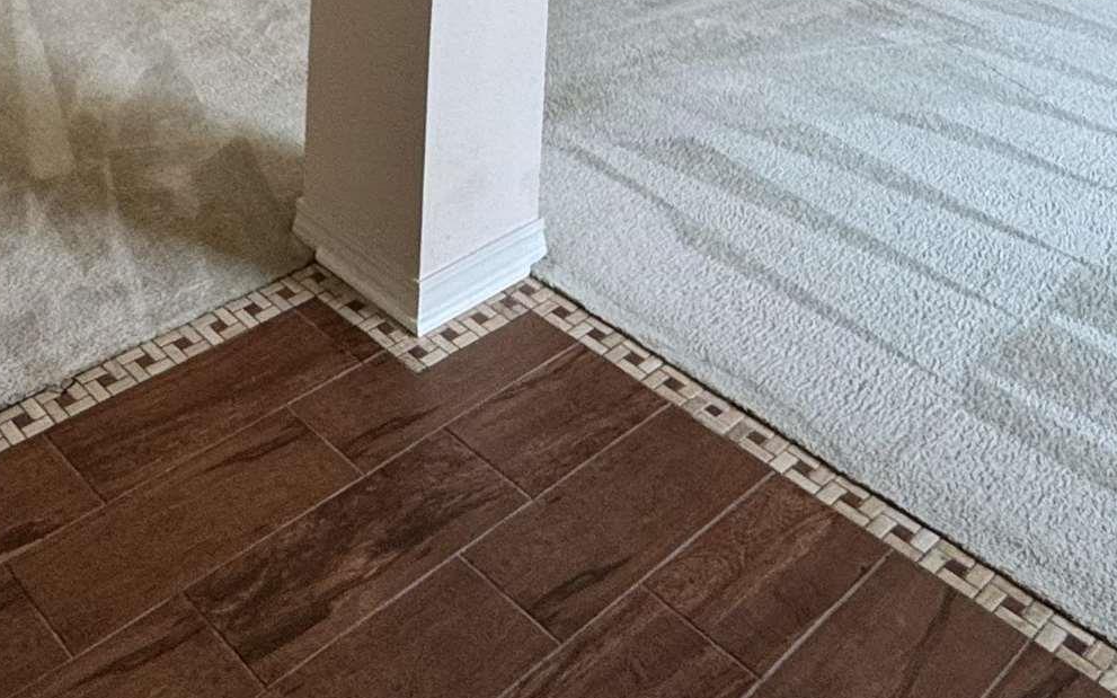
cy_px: -467
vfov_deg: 21.3
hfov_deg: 42.0
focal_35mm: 46
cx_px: 260
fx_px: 1400
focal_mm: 2.22
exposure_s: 1/120
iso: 160
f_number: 2.2
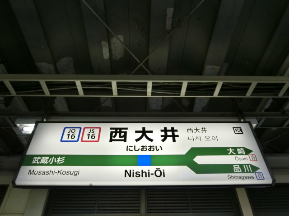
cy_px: 108
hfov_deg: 69.4
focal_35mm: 25
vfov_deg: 54.9
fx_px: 209
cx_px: 144
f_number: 3.5
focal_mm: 4.5
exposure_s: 1/125
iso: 125
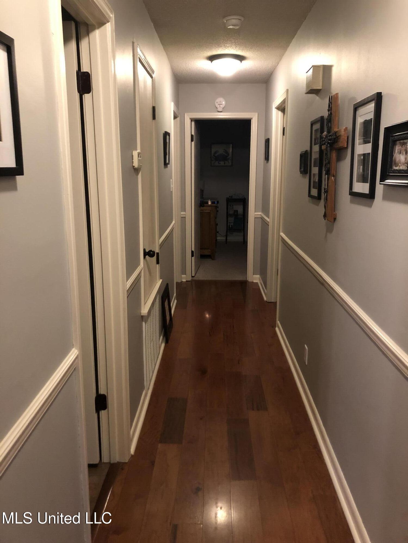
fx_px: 440
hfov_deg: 49.7
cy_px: 272
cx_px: 204
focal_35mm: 28
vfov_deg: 63.4
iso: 100
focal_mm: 3.99
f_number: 1.8
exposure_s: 1/5
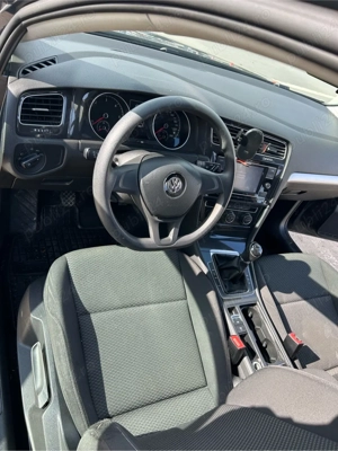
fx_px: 338
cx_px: 169
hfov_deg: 53.1
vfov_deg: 67.3
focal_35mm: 26
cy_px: 226
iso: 50
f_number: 1.5
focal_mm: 5.7
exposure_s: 1/486
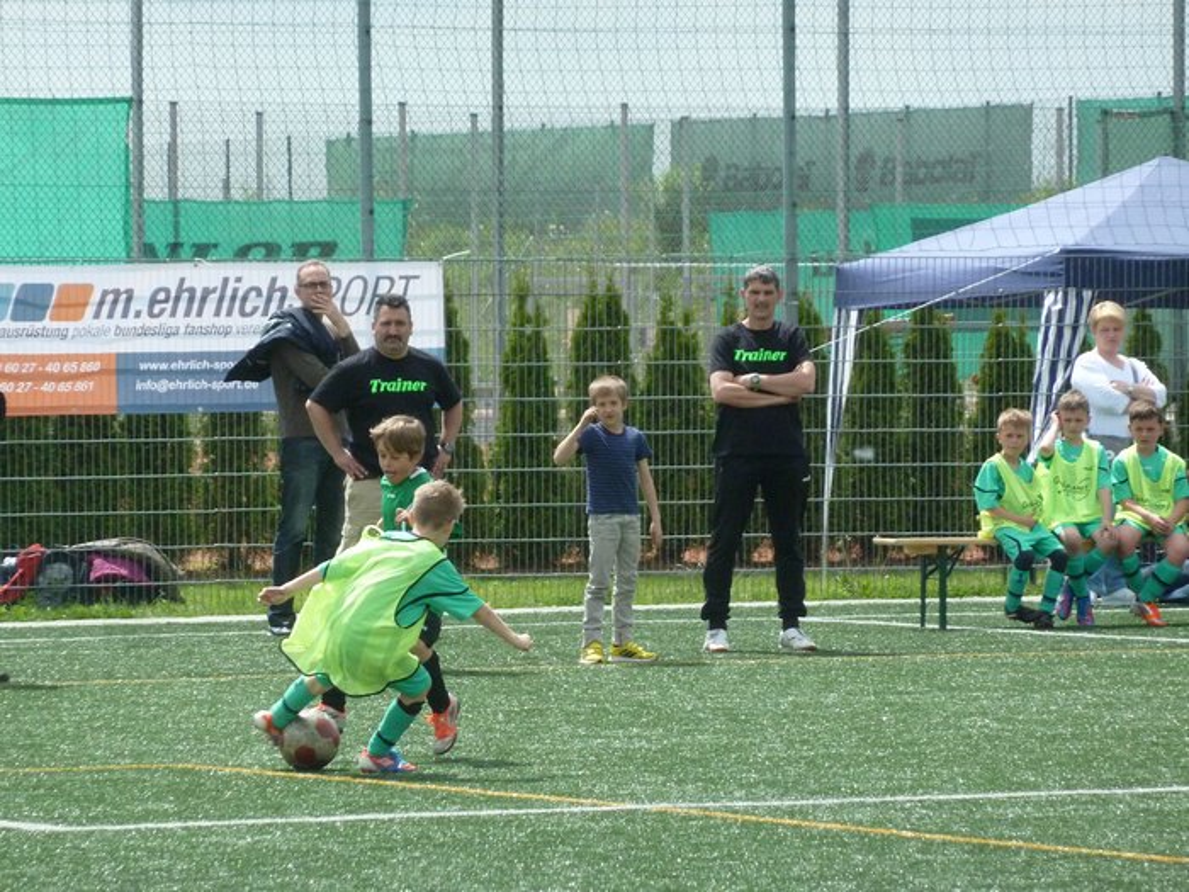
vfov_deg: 5.0
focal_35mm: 300
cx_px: 594
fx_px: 10304
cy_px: 446
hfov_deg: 6.6
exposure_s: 1/1000
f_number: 4.9
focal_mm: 49.2
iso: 320
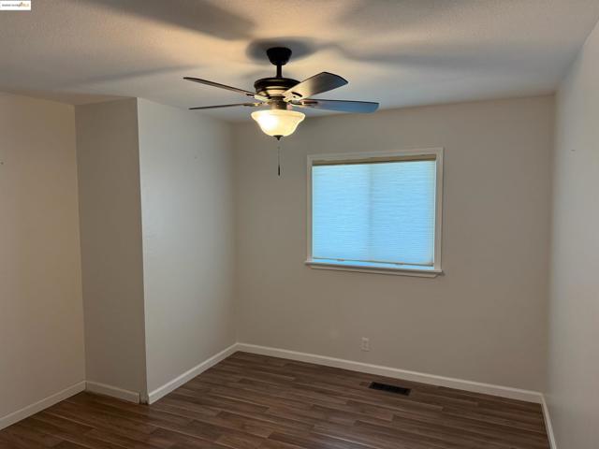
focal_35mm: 24
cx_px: 300
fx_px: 415
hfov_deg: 71.6
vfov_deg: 56.8
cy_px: 224
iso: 200
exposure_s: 1/120
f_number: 1.78
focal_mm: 6.76
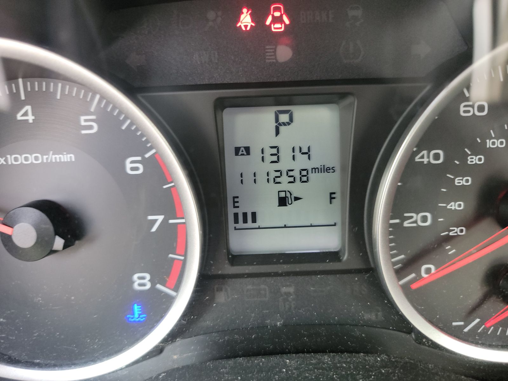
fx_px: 352
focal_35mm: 24
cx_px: 254
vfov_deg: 56.8
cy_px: 190
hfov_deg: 71.6
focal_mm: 6.7
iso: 643
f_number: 1.8
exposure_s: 1/59
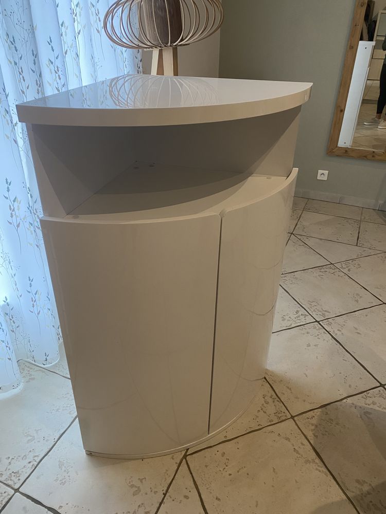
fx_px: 387
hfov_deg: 53.1
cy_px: 257
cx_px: 193
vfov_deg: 67.3
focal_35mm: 26
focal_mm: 4.25
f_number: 1.8
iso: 320
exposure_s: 1/60
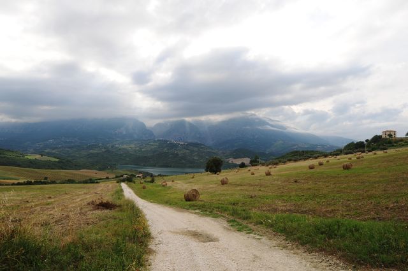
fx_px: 204
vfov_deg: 67.2
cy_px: 136
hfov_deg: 90.1
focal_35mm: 18
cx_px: 204
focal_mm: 12
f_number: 9
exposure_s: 1/320
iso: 200
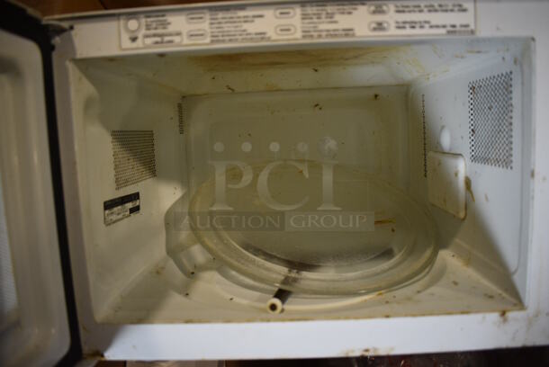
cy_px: 184
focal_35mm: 27
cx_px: 274
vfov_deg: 48.0
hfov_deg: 67.3
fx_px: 412
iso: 800
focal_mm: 18
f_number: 3.5
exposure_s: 1/200
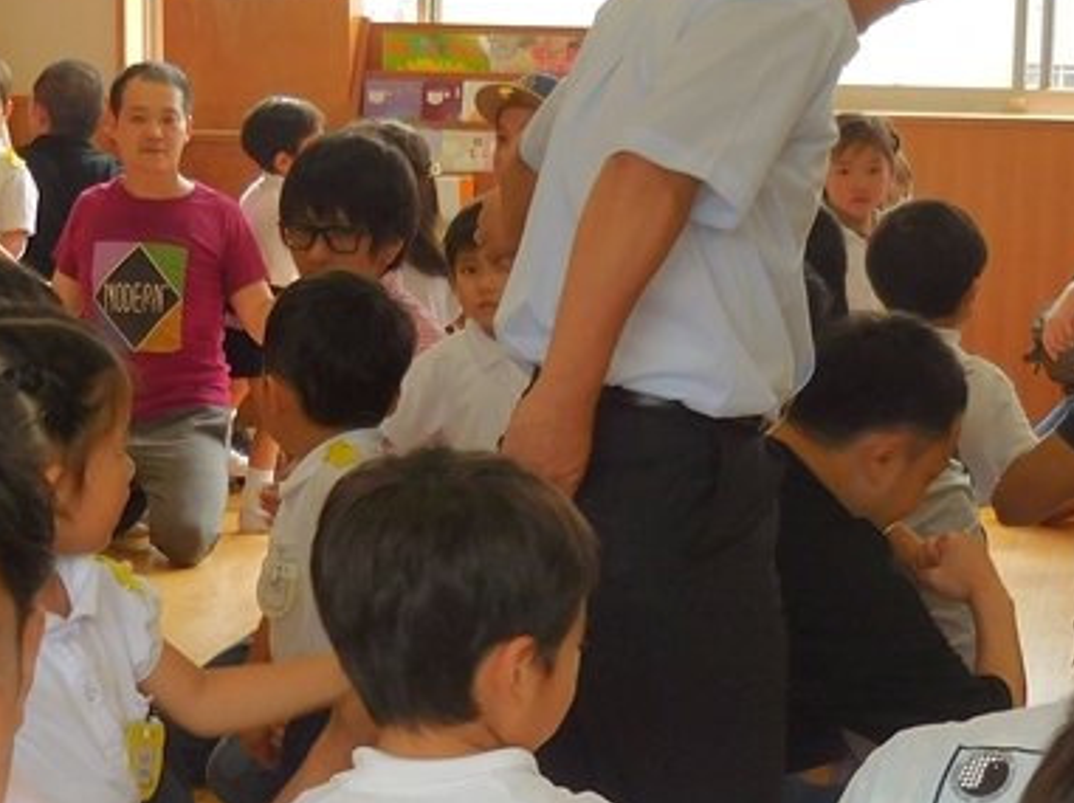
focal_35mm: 109
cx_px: 637
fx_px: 3379
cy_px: 751
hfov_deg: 18.0
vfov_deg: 13.4
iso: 125
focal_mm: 8.1
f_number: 4.2
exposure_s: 1/60
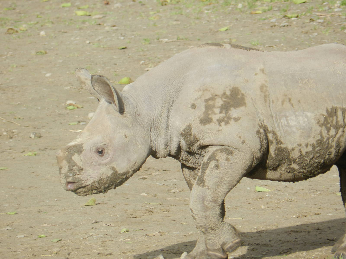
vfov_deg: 2.2
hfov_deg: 3.0
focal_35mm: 669
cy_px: 130
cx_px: 173
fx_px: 6687
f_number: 5.7
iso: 160
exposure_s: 1/400
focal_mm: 118.9
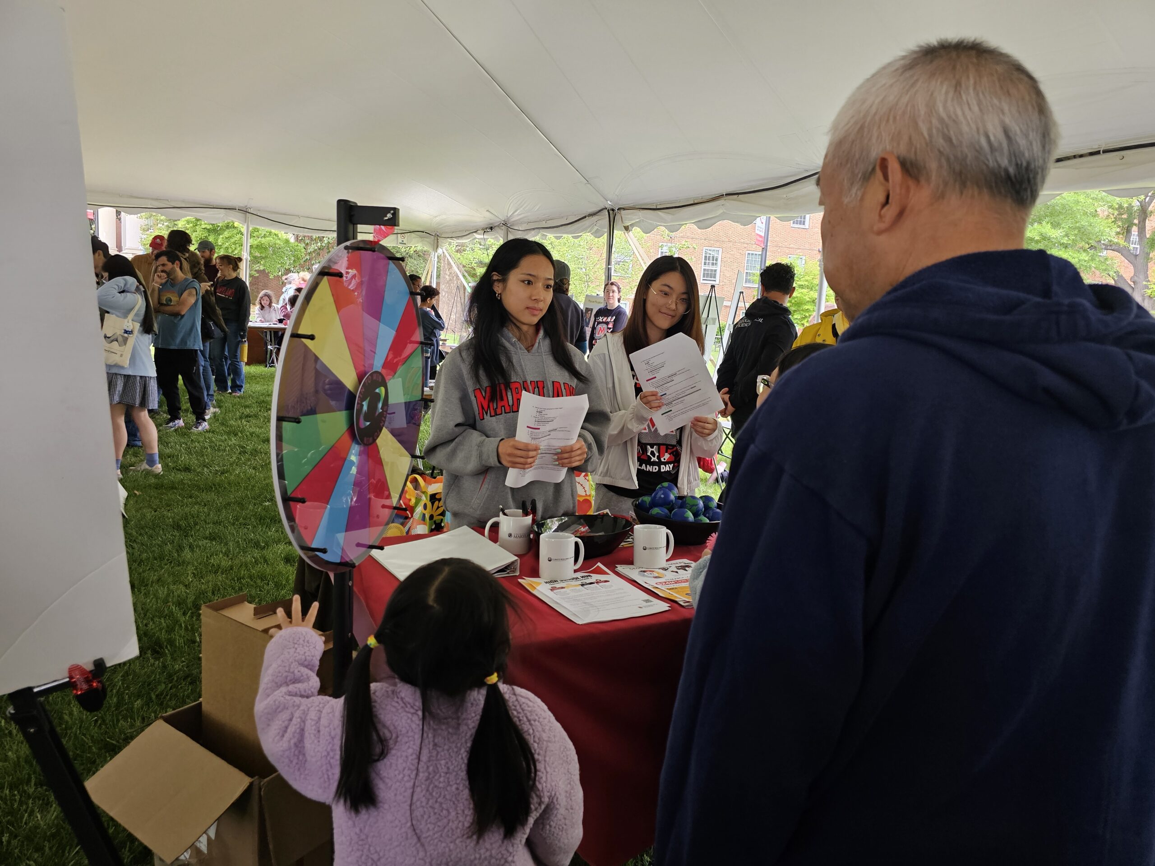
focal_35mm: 23
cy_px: 433
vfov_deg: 58.9
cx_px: 578
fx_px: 767
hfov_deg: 73.9
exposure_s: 1/180
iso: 160
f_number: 1.7
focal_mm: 6.3
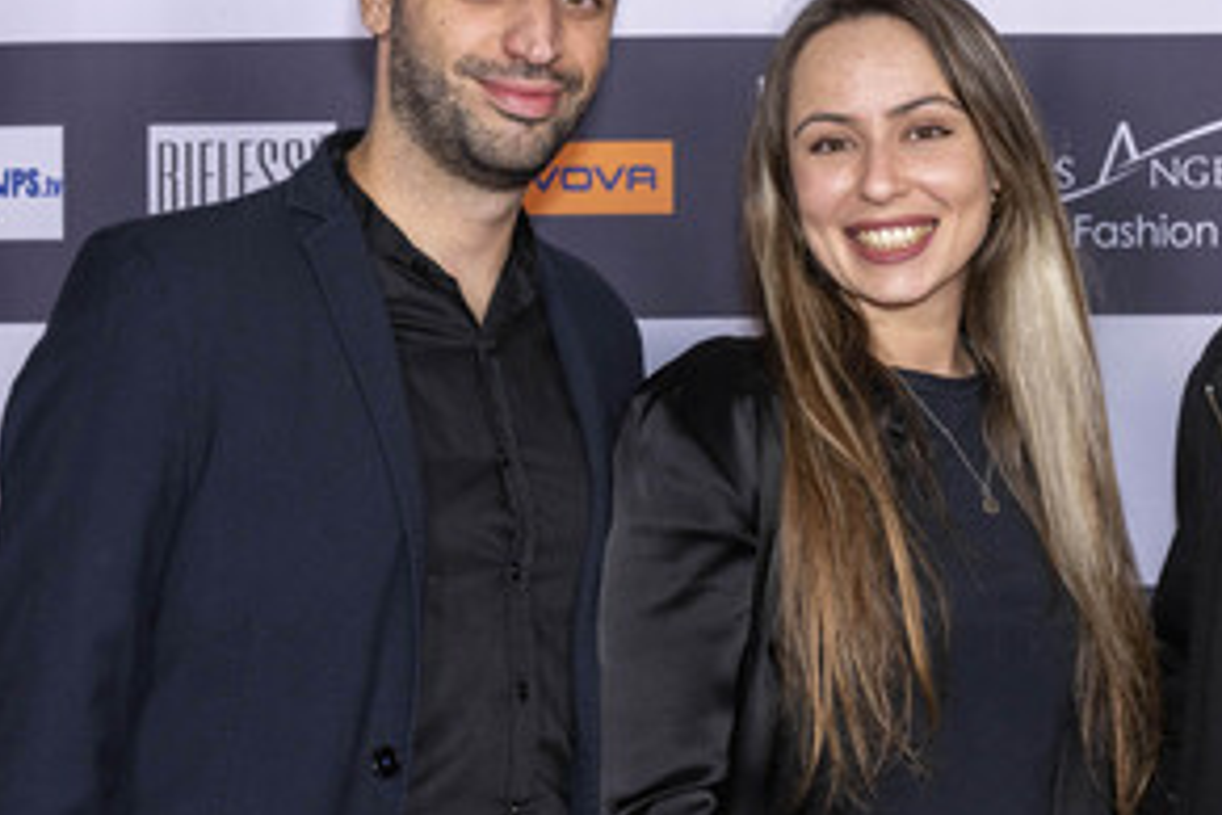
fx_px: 2681
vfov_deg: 17.3
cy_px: 386
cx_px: 905
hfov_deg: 25.4
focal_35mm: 79
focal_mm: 51
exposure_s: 1/200
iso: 800
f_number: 5.6
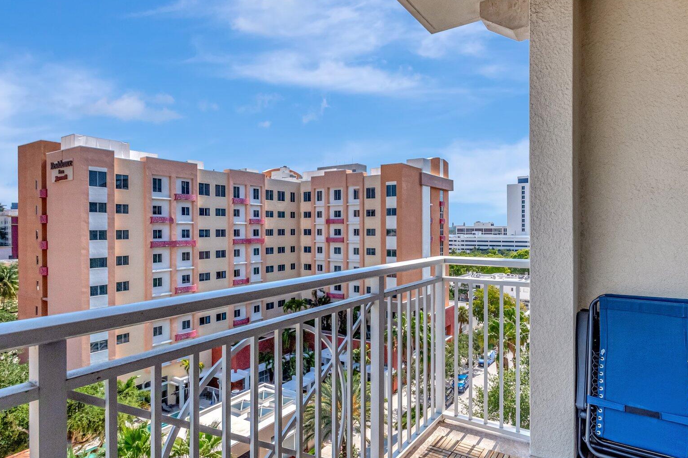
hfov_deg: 83.6
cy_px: 221
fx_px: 382
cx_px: 384
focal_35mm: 20
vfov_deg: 61.9
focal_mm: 10
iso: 640
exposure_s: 1/6400
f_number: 8
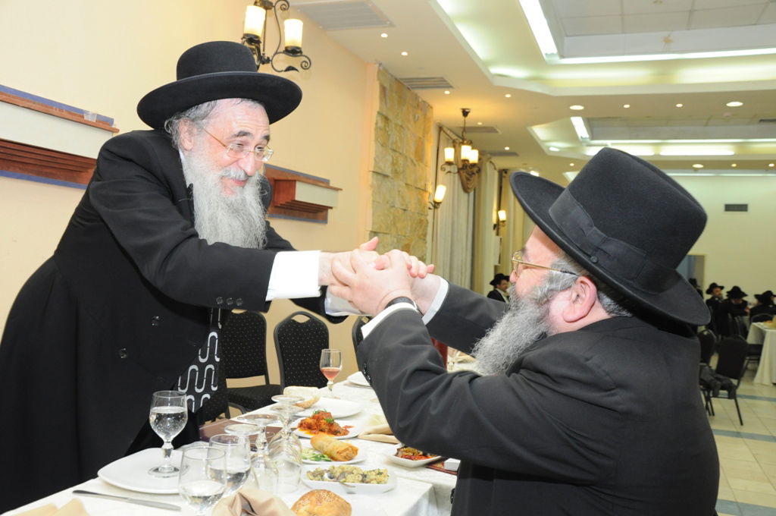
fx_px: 710
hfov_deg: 57.3
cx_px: 388
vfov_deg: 39.9
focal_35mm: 33
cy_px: 258
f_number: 5.6
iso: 800
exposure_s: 1/60
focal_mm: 22
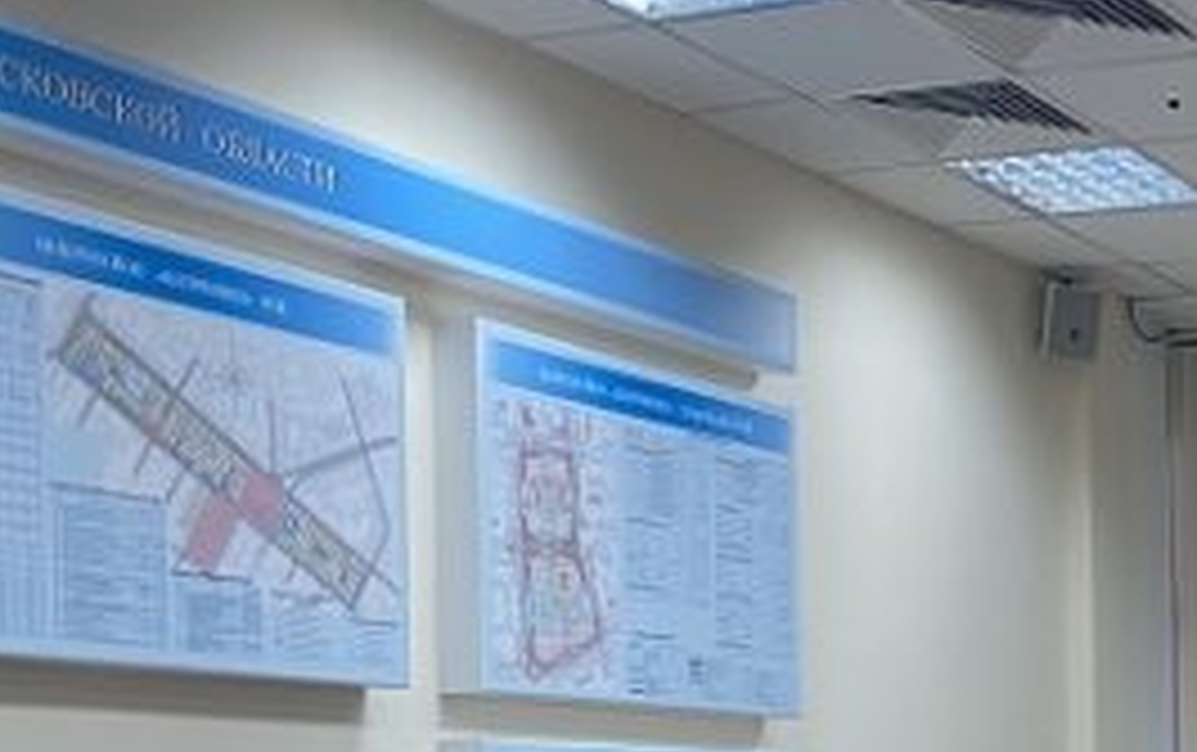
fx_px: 2352
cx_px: 1562
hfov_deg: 24.8
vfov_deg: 17.2
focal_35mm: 72
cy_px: 928
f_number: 1.8
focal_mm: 4.25
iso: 64
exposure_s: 1/50
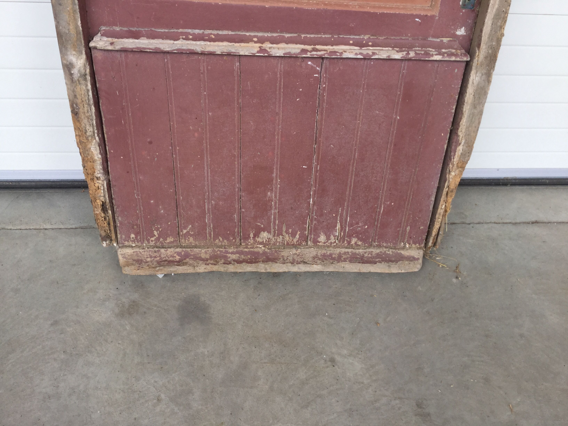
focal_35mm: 31
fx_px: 509
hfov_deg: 58.4
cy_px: 213
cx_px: 284
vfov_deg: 45.4
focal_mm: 3.3
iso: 25
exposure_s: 1/100
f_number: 2.4
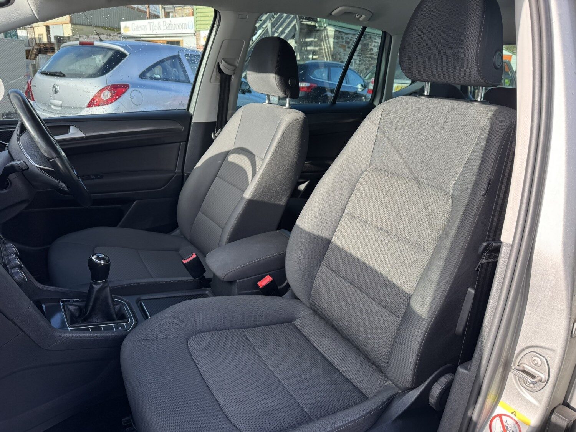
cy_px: 216
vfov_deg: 56.8
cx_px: 288
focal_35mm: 24
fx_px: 399
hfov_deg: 71.6
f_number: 1.78
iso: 80
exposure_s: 1/460
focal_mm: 6.76
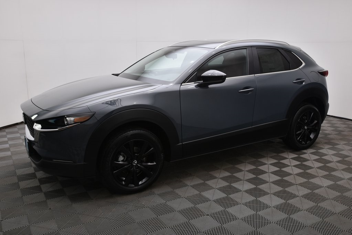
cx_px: 176
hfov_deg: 61.9
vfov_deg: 43.7
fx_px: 294
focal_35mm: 30
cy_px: 118
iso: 500
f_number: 10
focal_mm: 20
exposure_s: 1/200
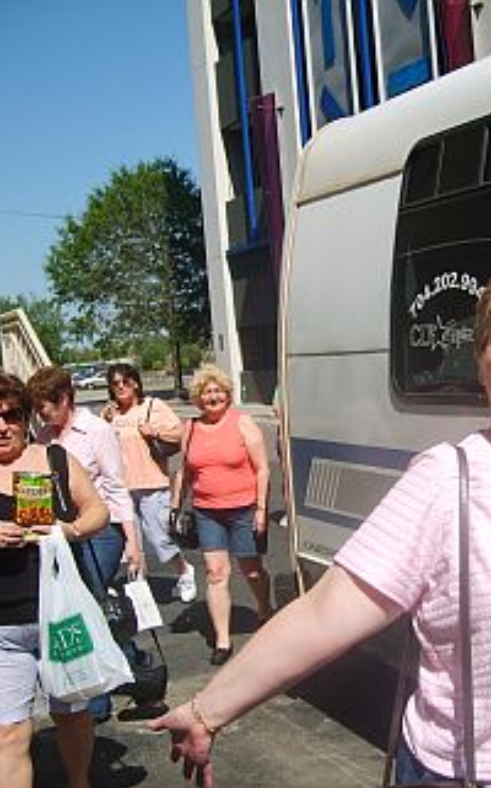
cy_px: 395
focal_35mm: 50
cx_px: 435
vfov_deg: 40.3
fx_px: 1073
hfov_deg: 25.1
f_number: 7.1
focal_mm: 5.8
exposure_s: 1/180
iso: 50
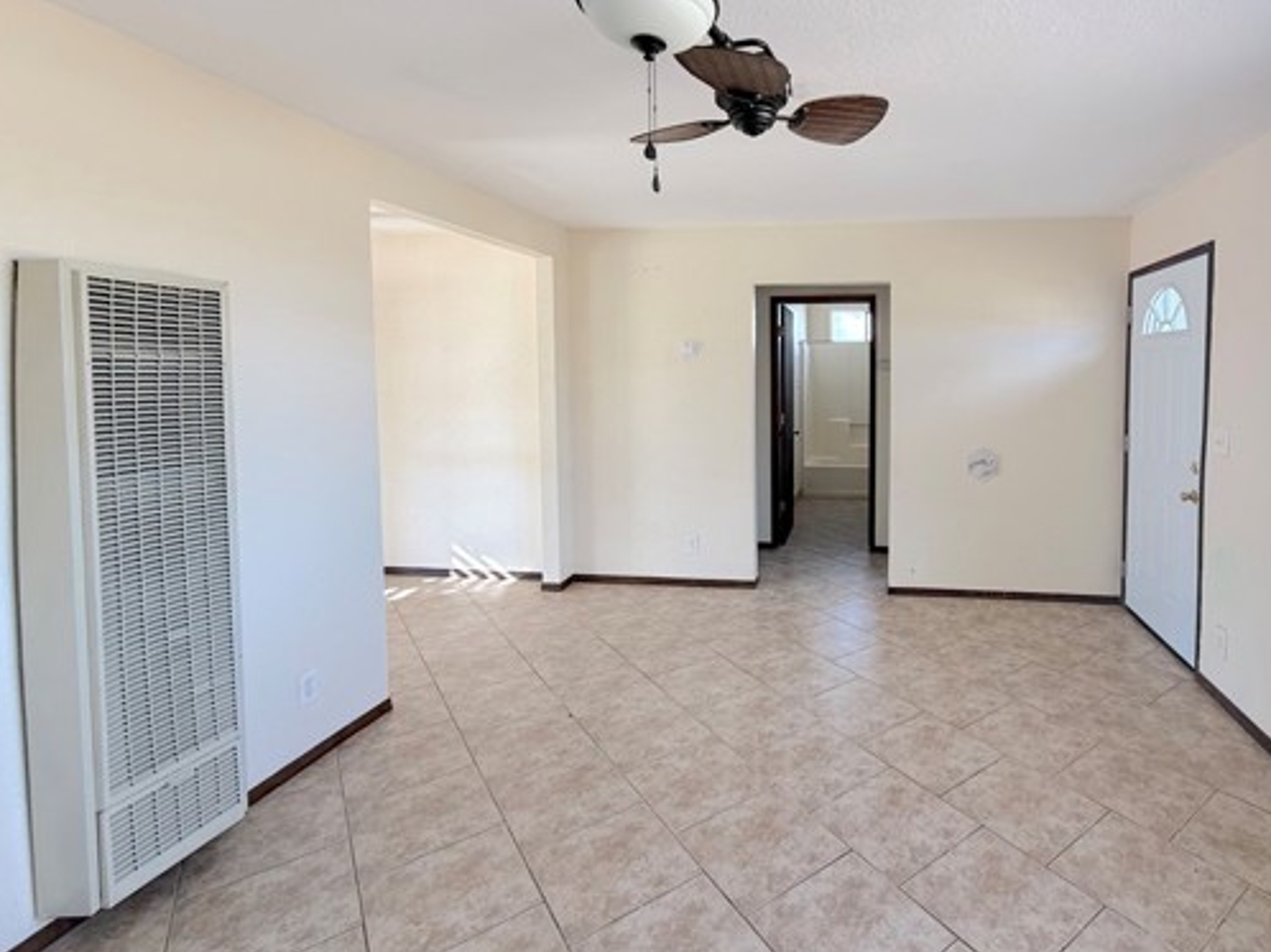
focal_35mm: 18
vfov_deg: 71.1
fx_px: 661
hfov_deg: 86.1
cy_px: 403
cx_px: 794
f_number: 2.2
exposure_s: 1/99
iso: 80
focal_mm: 2.22
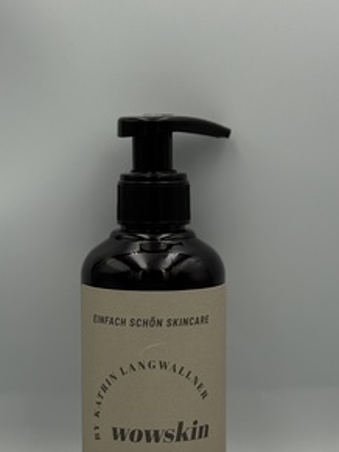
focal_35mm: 99
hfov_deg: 14.9
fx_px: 1294
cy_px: 227
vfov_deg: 19.8
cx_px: 159
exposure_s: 1/1011
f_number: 1.78
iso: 64
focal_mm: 6.76
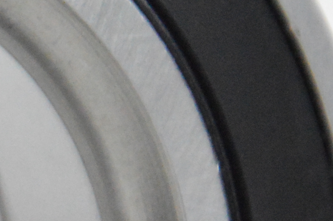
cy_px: 280
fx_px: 8955
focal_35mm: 969
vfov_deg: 1.4
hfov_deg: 2.1
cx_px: -223
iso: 3200
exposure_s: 1/100
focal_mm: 105
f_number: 7.1
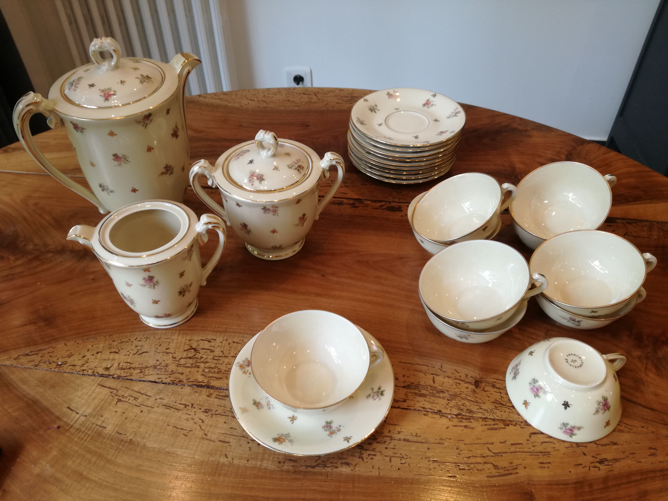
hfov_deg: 65.3
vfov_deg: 51.4
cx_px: 334
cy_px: 250
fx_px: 521
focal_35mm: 27
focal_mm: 3.79
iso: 80
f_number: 2
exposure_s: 1/33.3
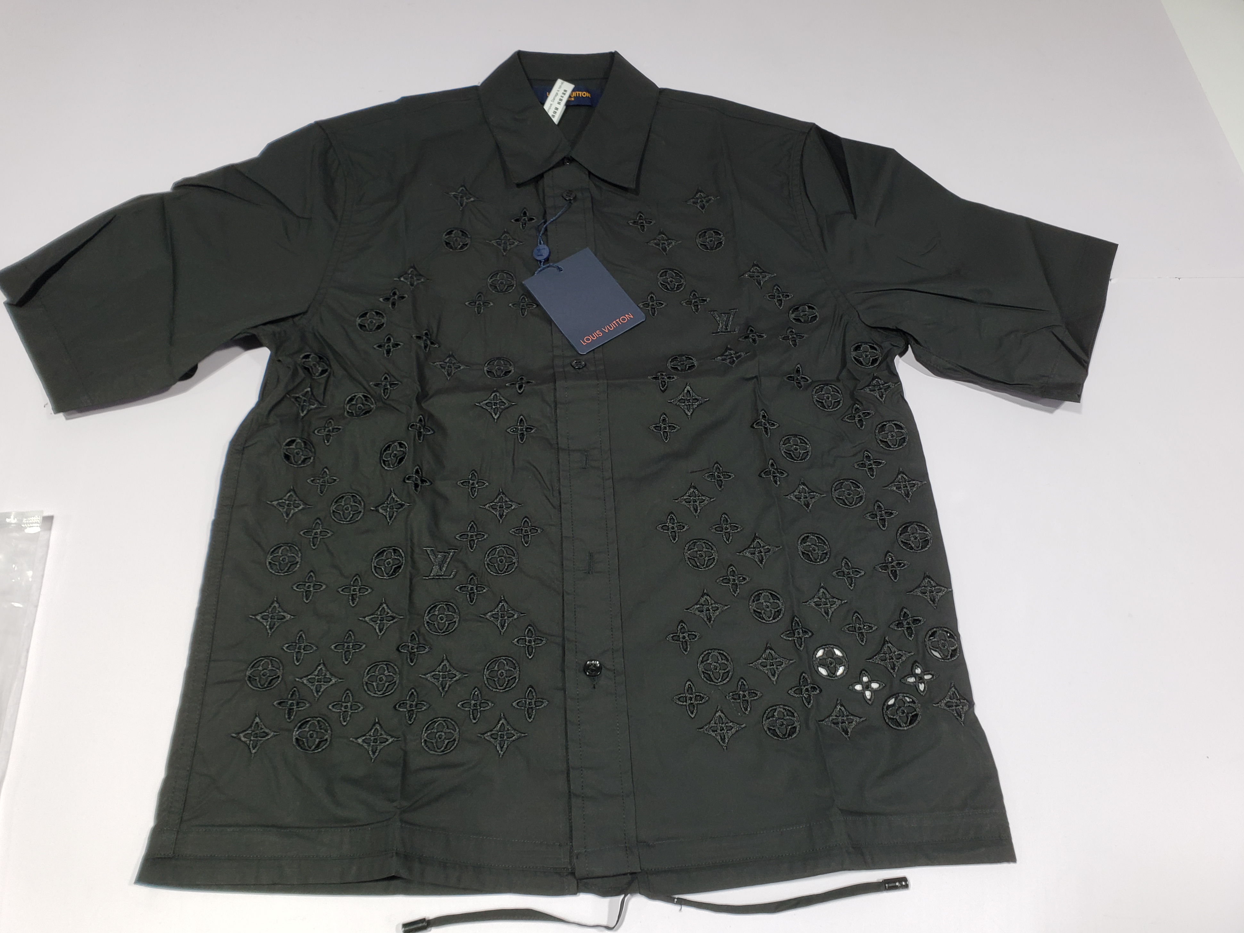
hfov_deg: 65.3
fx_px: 970
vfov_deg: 51.4
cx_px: 610
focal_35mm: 27
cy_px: 469
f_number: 2.4
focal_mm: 4.3
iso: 80
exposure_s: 1/100
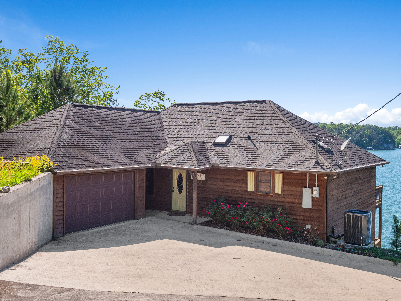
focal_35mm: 36
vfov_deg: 39.7
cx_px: 200
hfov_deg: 51.4
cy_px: 150
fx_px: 417
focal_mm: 18
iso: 200
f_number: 5.6
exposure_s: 1/800
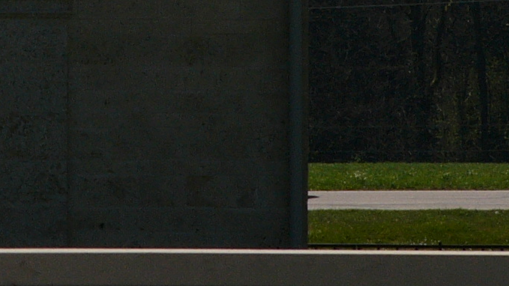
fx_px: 7639
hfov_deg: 3.8
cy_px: -240
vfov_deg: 2.1
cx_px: -169
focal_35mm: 566
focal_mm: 25.5
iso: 50
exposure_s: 1/800
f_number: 5.6
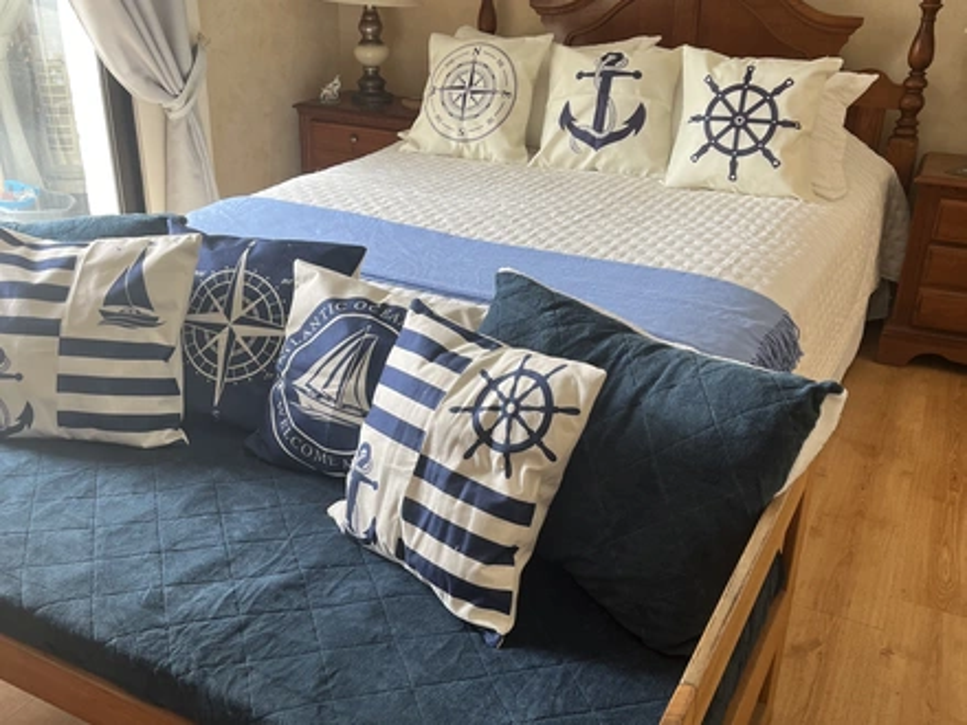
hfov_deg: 67.3
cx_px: 484
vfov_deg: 53.1
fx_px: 726
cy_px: 362
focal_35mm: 26
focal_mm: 5.1
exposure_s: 1/122
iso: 100
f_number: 1.6
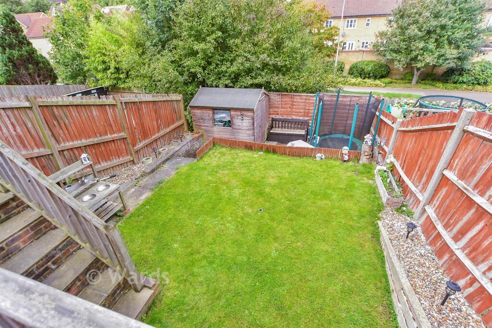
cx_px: 246
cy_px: 164
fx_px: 205
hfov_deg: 100.4
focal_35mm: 15
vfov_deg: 77.3
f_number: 6.3
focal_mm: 10
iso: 500
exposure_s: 1/160
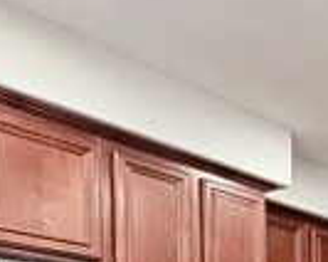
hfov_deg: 21.8
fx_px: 640
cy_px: 415
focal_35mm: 66
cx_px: 540
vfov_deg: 19.5
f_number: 2.2
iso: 500
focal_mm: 2.22
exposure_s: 1/60
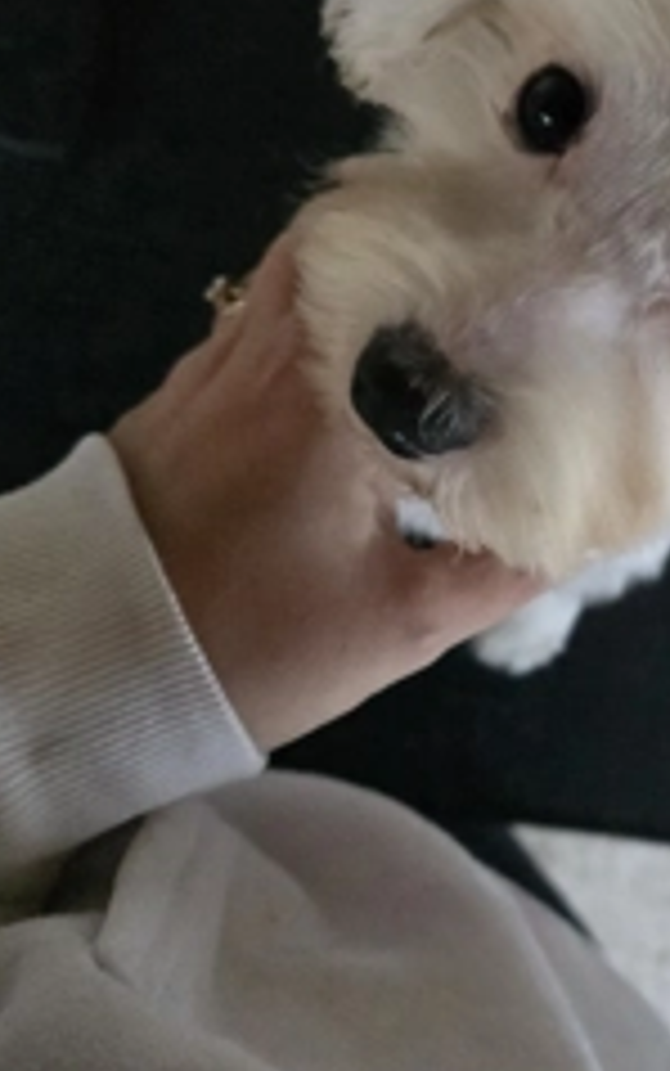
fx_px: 1196
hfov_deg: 29.5
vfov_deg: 48.1
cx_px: 648
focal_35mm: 41
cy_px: 482
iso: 2000
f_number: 1.7
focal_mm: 6.3
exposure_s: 1/100
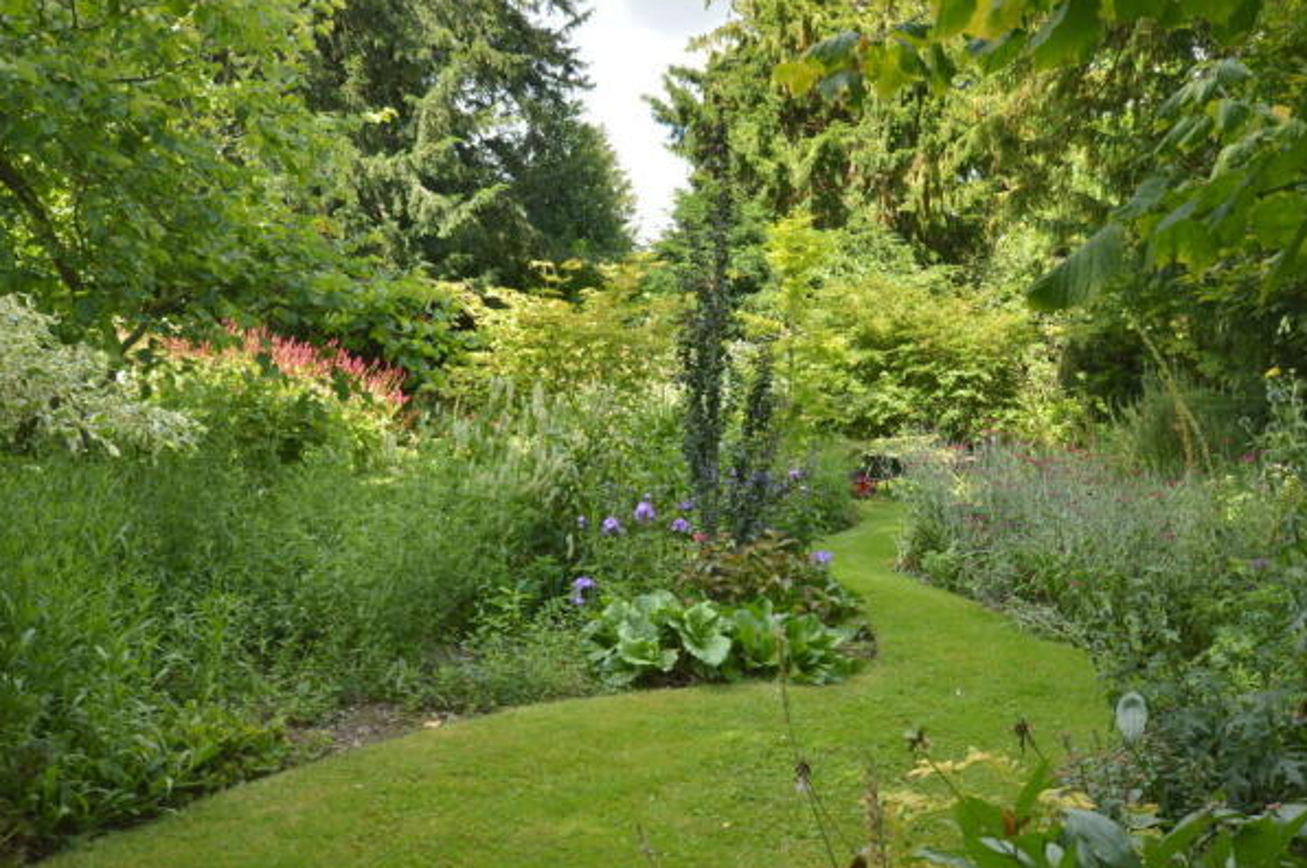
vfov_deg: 39.9
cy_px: 436
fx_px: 1197
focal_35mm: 33
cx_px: 632
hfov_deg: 57.3
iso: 200
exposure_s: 1/160
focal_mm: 20
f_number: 6.3
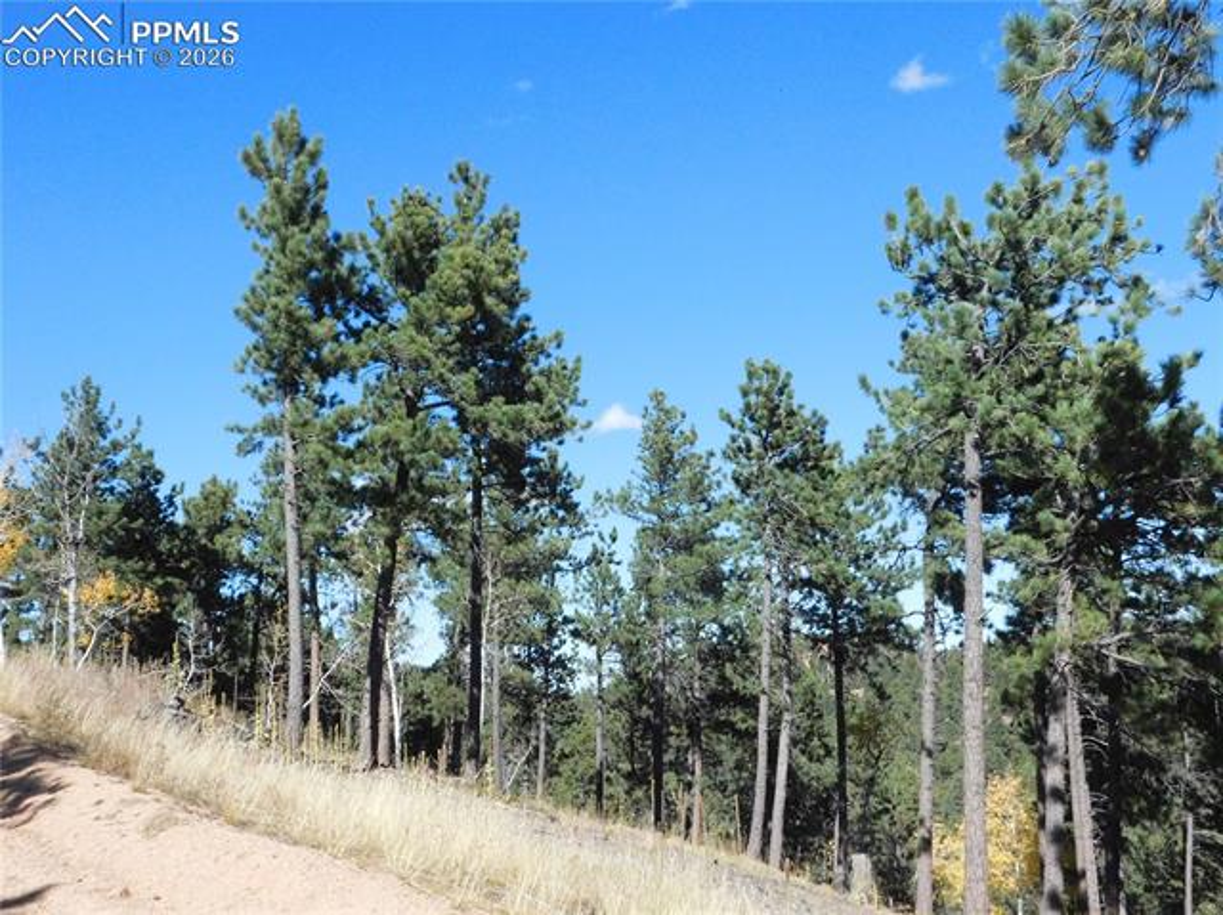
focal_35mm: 36
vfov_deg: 39.6
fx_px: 1271
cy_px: 458
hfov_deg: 51.4
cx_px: 612
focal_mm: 6.3
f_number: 7
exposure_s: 1/1500
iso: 800
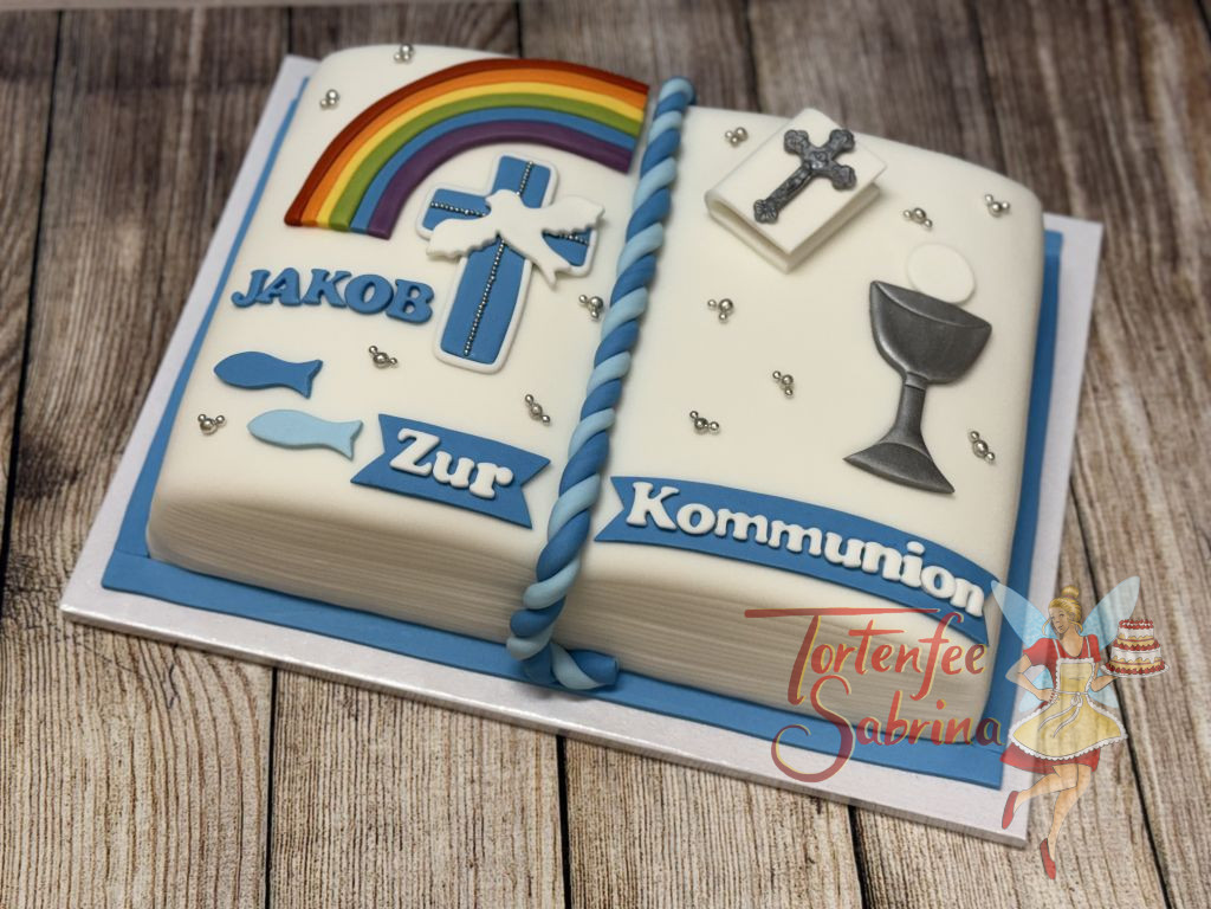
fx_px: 1679
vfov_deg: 30.3
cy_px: 454
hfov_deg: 39.7
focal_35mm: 48
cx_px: 606
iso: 80
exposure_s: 1/100
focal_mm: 6.76
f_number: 1.78
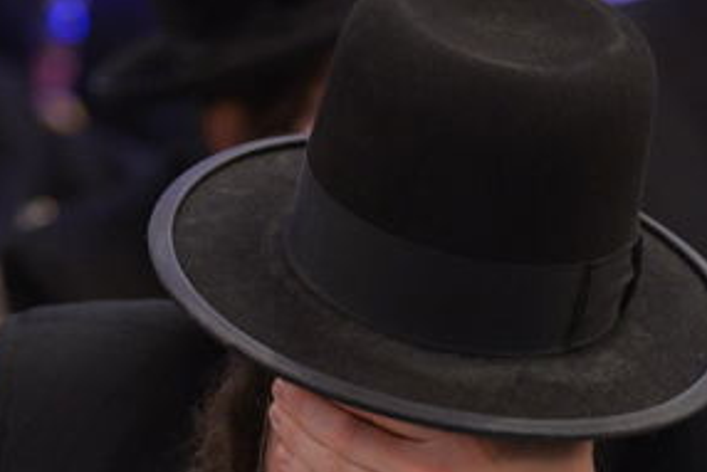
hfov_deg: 5.5
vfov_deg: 3.6
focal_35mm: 376
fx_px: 7388
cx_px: 452
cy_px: 683
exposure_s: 1/100
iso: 2000
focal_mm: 105
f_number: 2.8
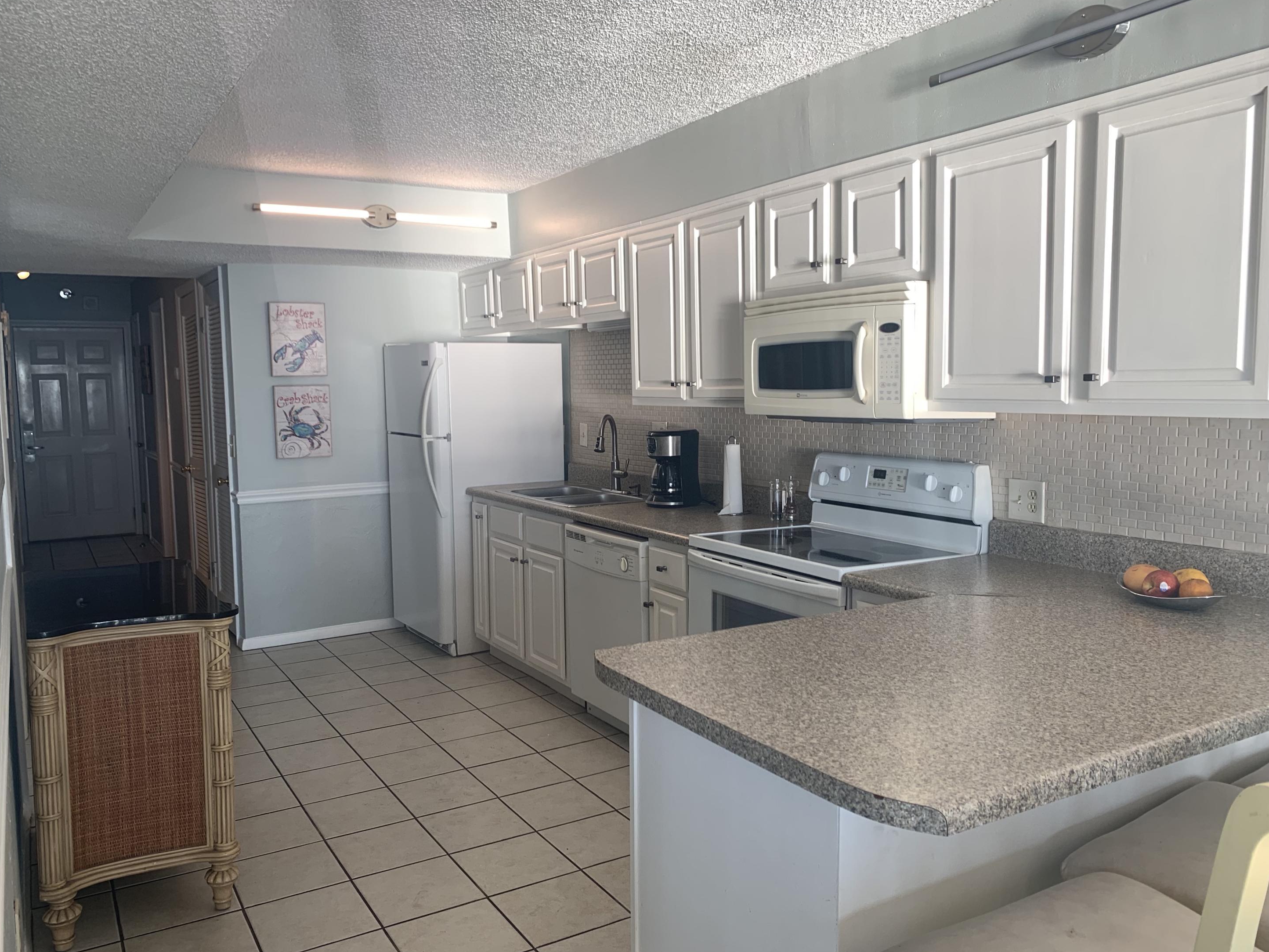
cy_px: 489
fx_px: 990
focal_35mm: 27
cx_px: 611
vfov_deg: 51.4
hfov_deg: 65.3
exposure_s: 1/120
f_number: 1.8
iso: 32
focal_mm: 4.25
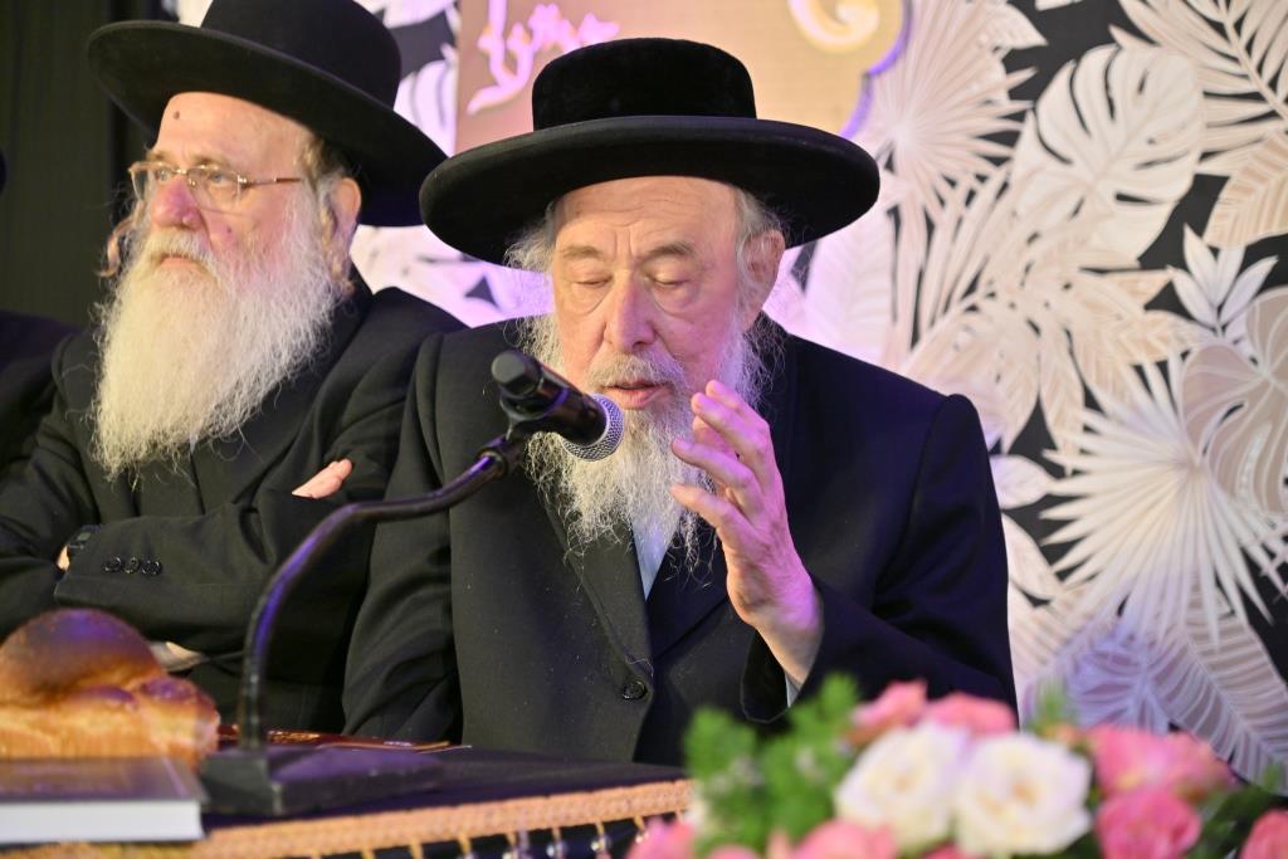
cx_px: 644
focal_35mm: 120
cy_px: 430
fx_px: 4294
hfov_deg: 17.1
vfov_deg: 11.4
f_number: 4
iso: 400
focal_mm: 120
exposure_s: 1/100
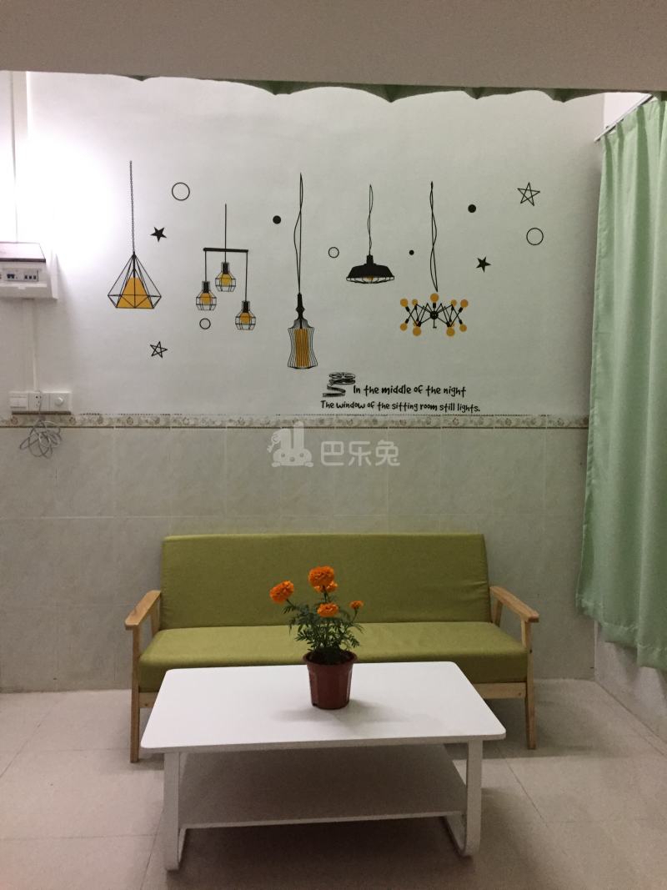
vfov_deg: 61.7
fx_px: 745
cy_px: 445
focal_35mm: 29
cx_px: 334
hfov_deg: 48.2
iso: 250
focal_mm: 4.15
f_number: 2.2
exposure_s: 1/33
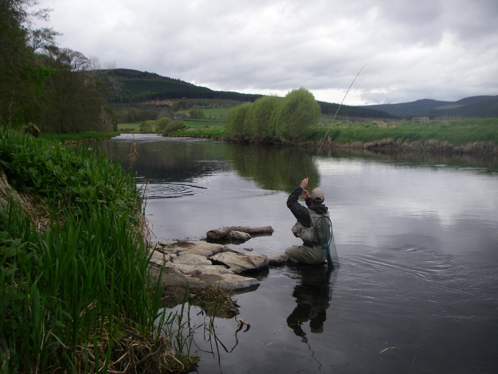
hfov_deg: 49.0
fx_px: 547
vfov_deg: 37.7
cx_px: 249
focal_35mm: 38
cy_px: 187
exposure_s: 1/250
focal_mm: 6.3
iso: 64
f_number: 3.3
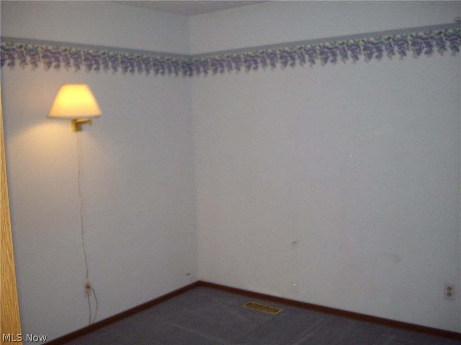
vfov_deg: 38.7
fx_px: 493
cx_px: 230
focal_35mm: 37
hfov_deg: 50.1
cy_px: 172
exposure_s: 1/50
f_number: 2.8
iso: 160
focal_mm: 6.2
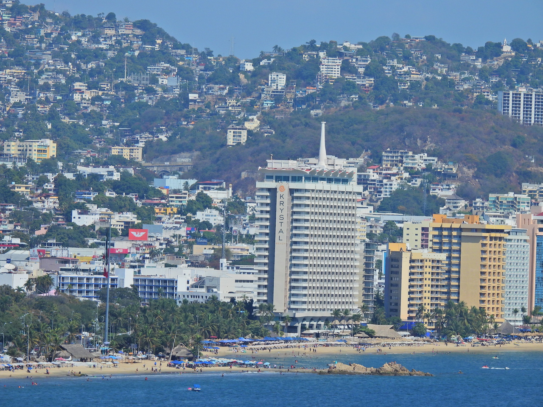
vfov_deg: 4.6
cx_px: 272
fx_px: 5020
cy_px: 204
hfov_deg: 6.2
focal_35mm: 320
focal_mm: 57.1
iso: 100
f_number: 5
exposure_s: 1/1600
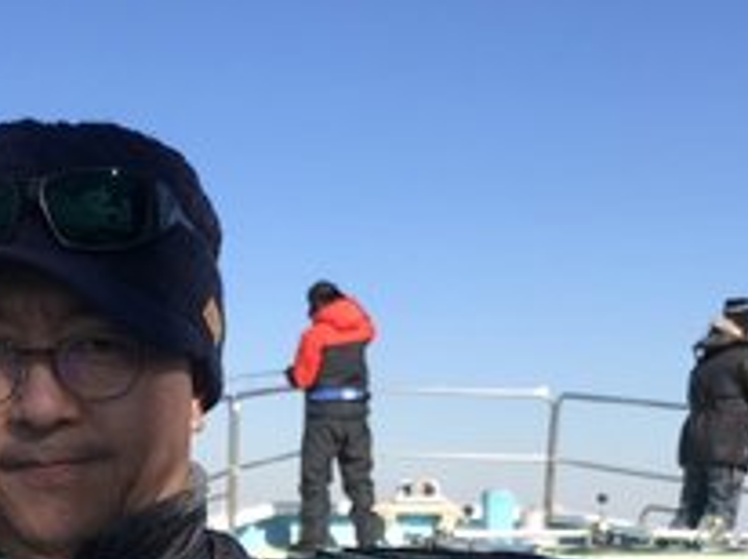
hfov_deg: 22.3
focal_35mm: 87
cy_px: 632
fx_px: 1878
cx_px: 185
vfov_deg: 16.4
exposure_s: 1/1842
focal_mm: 3.99
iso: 20
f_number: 1.8
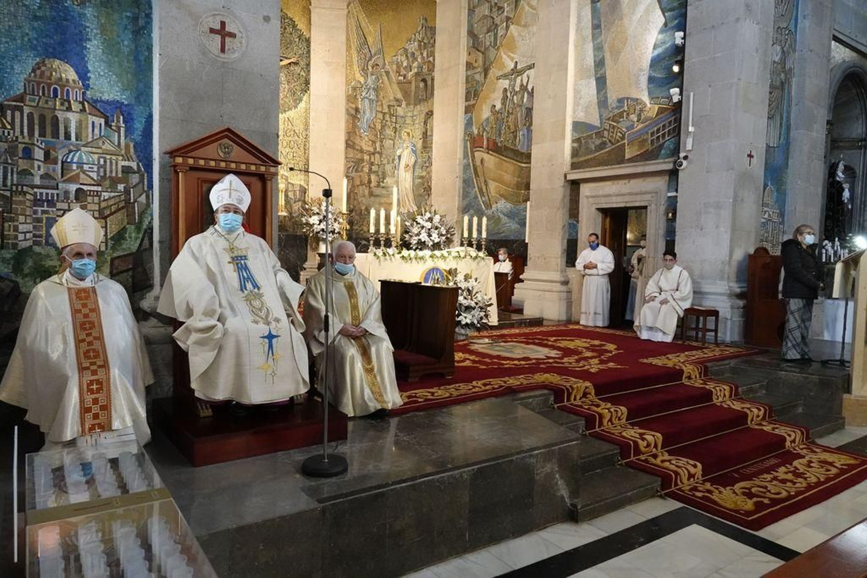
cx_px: 434
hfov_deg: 73.7
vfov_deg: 53.1
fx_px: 578
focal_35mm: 24
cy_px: 289
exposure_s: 1/160
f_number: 2.4
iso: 2500
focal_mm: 8.8
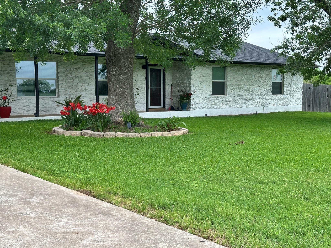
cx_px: 166
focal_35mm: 48
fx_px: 459
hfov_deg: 39.7
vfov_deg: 30.3
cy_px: 124
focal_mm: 6.86
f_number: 1.78
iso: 64
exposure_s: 1/437
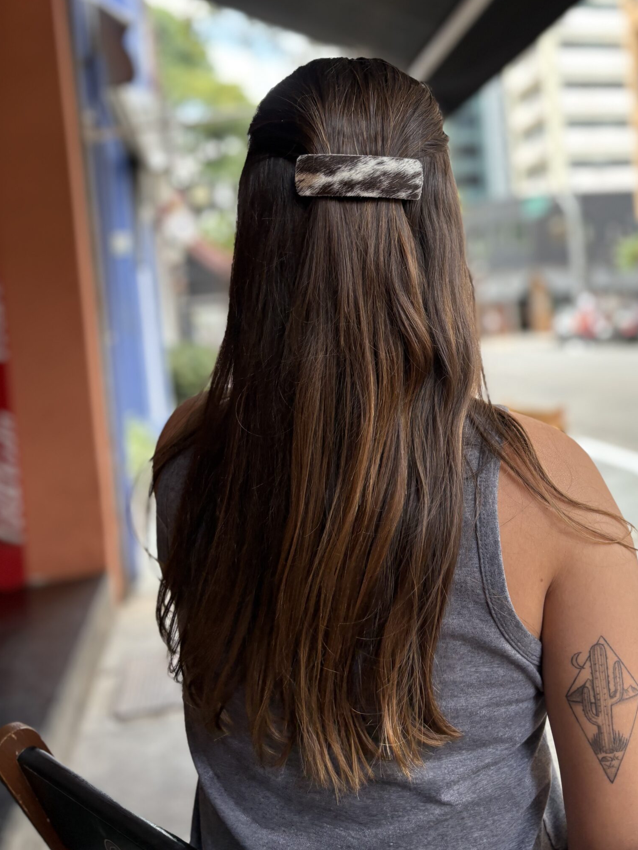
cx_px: 403
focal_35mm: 33
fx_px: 811
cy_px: 339
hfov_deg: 42.6
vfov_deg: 54.9
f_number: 1.6
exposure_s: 1/222
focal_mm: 5.96
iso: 64
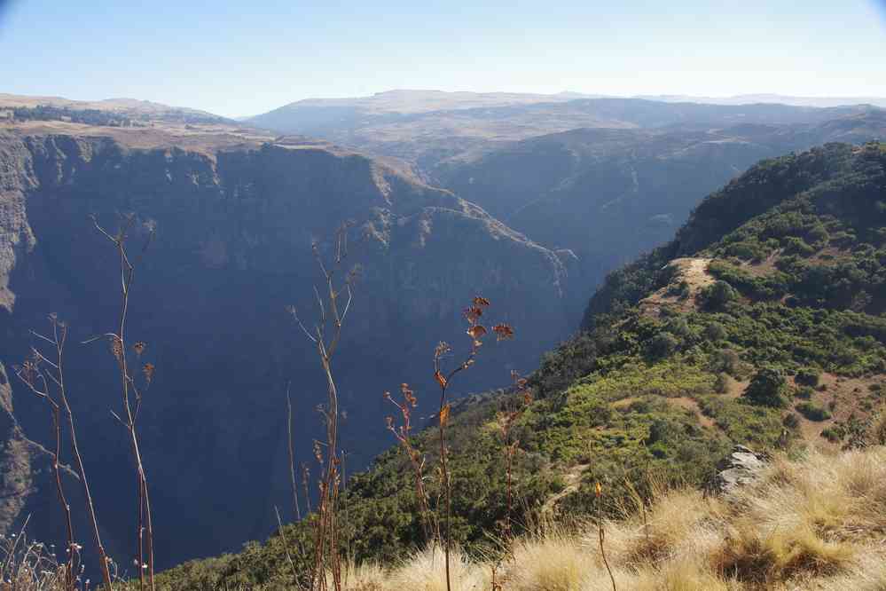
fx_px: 853
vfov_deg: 38.2
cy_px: 296
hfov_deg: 54.9
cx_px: 443
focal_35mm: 35
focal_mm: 23.1
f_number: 11
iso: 200
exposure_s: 1/50
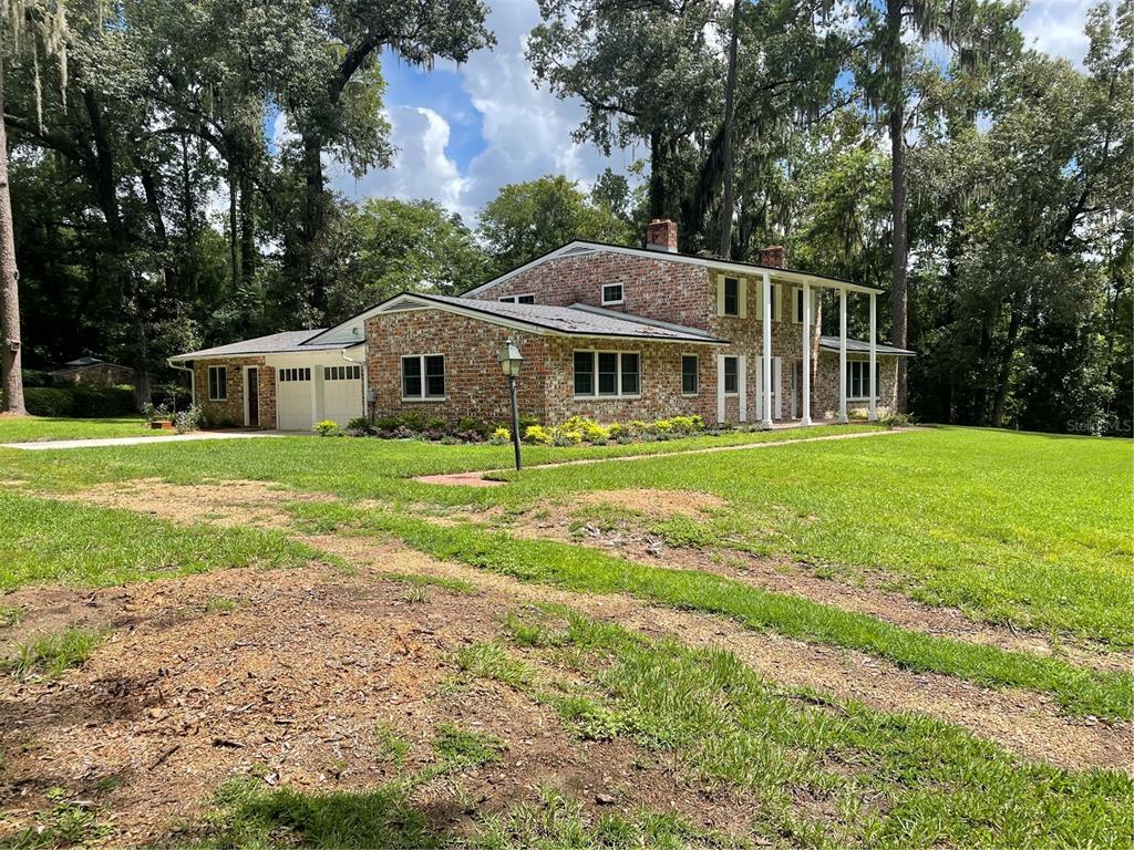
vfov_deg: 53.1
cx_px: 567
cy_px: 425
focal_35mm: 26
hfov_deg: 67.3
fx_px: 852
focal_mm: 4.2
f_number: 1.6
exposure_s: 1/2212
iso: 32
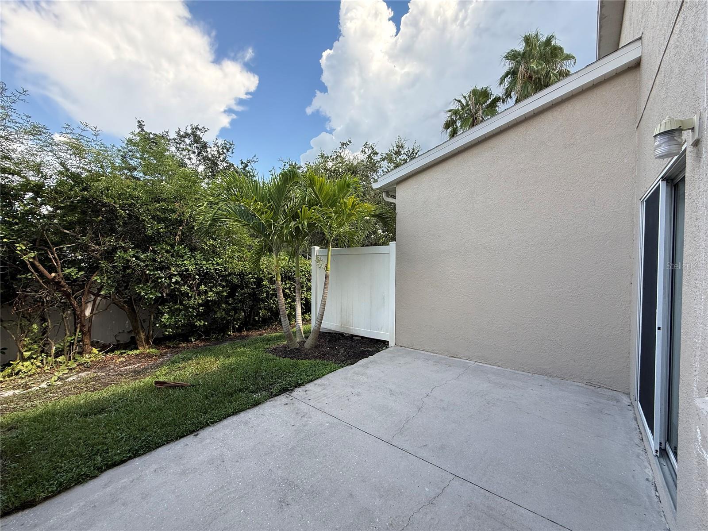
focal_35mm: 14
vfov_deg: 85.7
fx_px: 286
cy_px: 266
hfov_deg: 102.1
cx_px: 354
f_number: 2.2
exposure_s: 1/293
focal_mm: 2.22
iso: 64
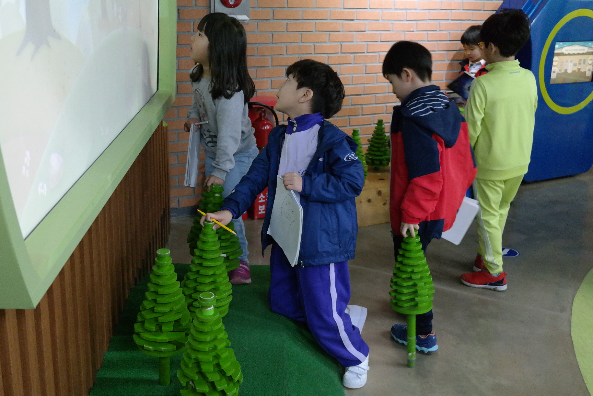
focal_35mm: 43
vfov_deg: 31.2
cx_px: 296
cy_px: 198
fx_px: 708
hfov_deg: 45.4
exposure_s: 1/50
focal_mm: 28
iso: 3200
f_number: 4
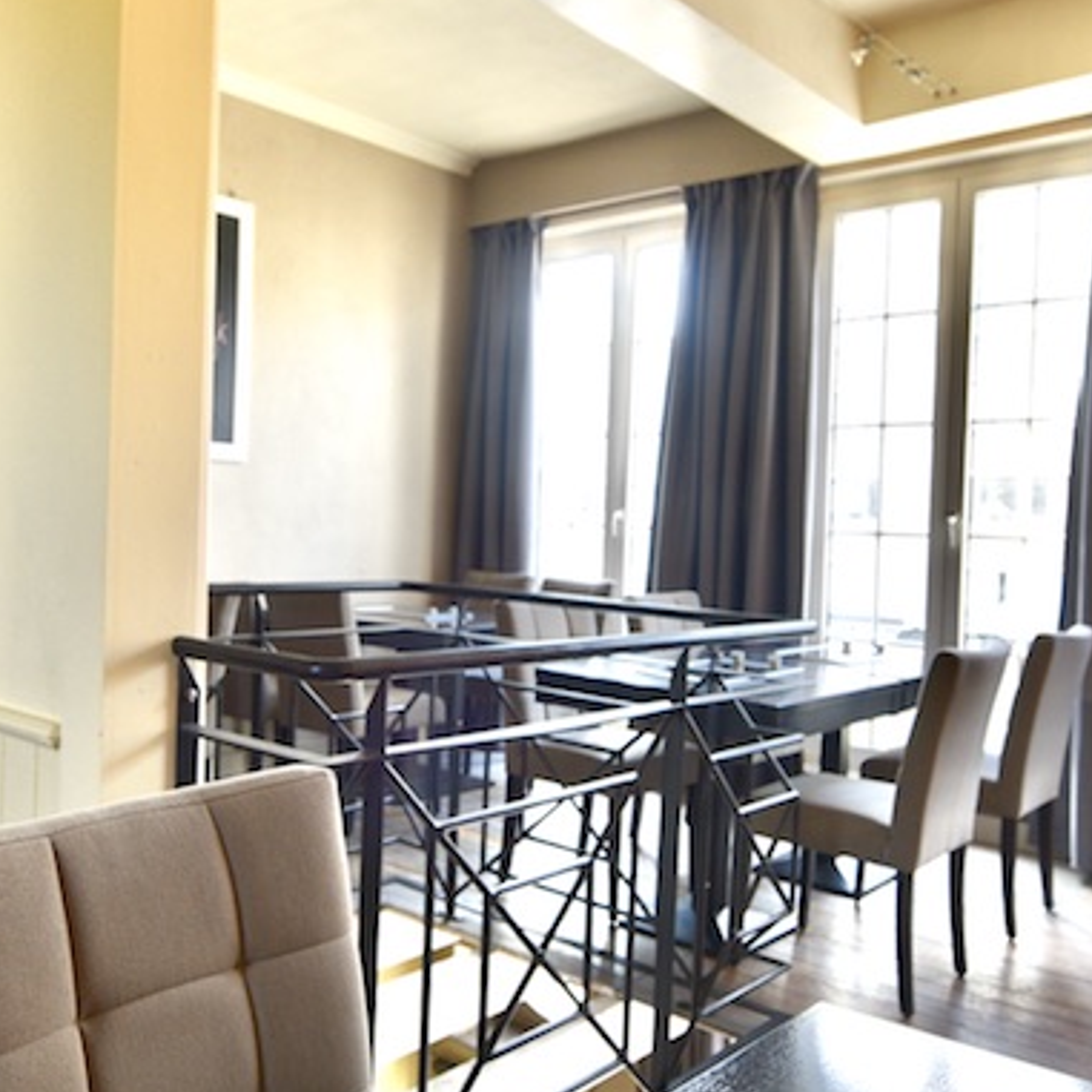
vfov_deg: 51.1
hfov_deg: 51.1
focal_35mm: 32
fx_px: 1142
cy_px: 546
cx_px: 504
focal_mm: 14
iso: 200
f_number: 4
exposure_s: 1/60
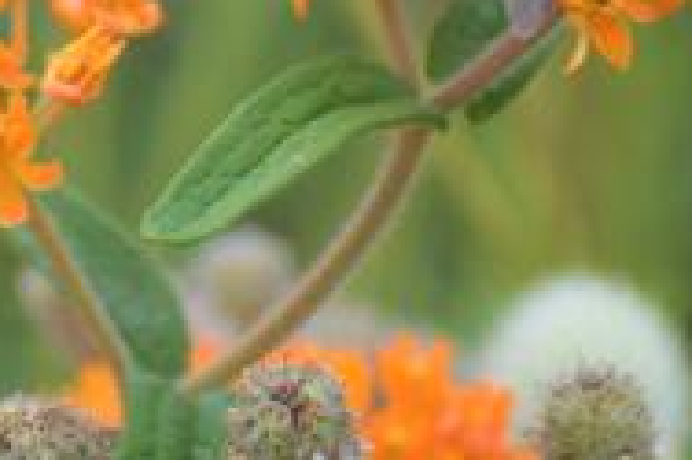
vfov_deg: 1.4
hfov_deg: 2.2
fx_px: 18398
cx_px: 125
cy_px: -151
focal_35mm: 958
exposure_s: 1/500
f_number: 5.6
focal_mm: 200
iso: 200
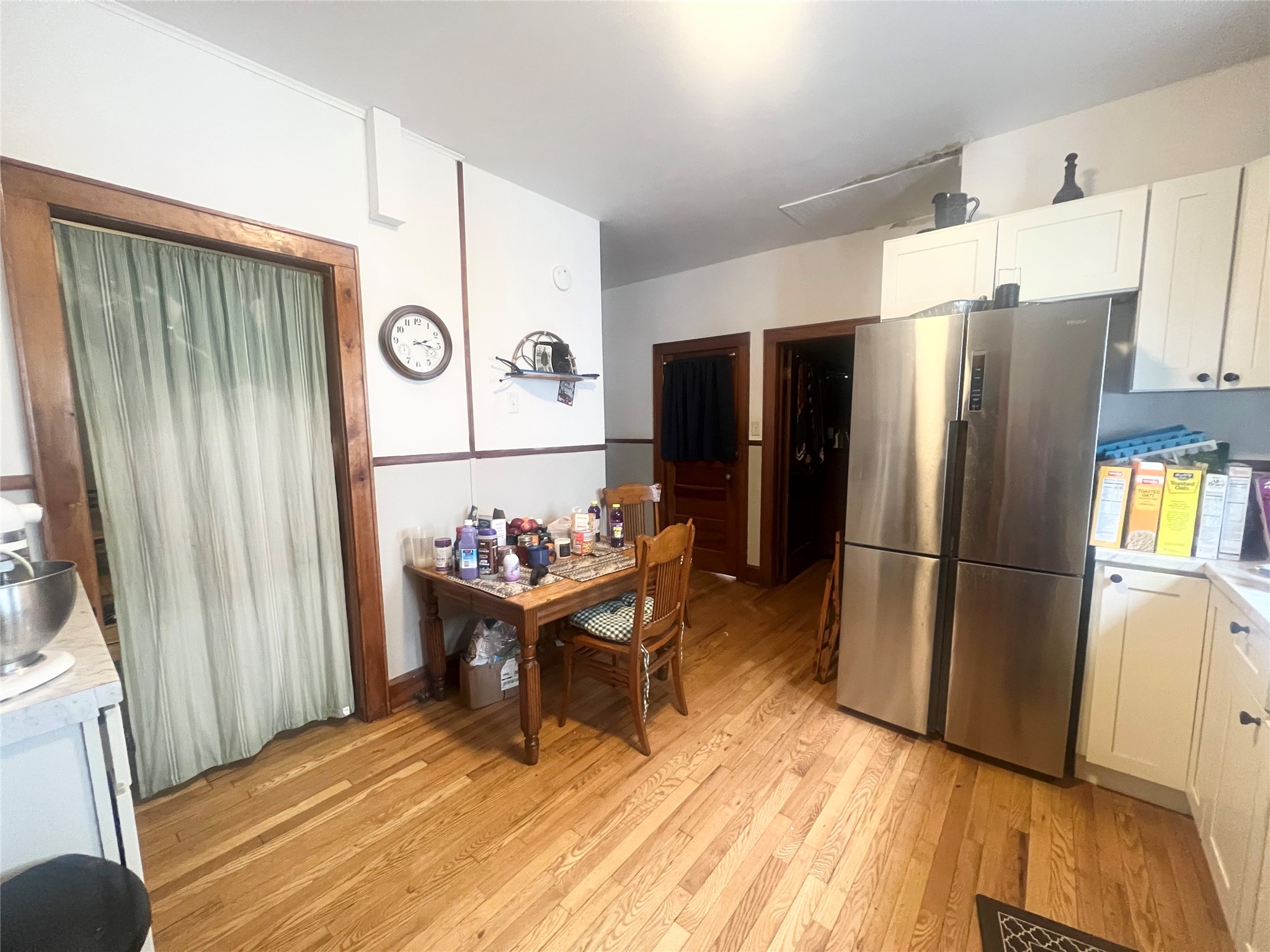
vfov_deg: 89.9
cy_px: 476
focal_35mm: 13
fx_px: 477
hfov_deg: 106.2
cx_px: 635
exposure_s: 1/60
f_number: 1.8
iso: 640
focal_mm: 1.57
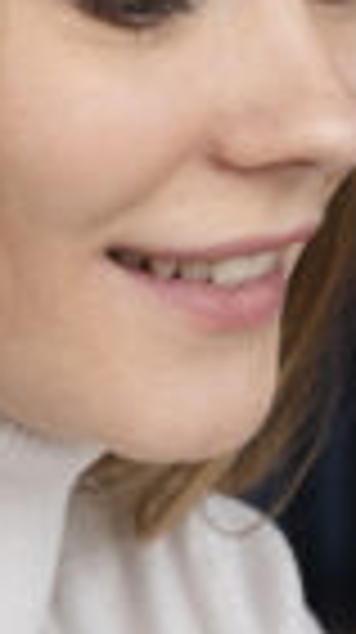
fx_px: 7478
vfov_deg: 4.8
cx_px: 892
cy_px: 771
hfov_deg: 2.7
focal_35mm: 444
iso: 1000
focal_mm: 58.3
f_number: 5
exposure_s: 1/125
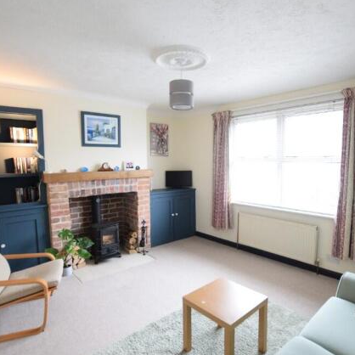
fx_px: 232
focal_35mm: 20
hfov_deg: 74.7
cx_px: 193
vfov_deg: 74.8
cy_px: 180
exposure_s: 1/15
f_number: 3.5
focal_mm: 10
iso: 720
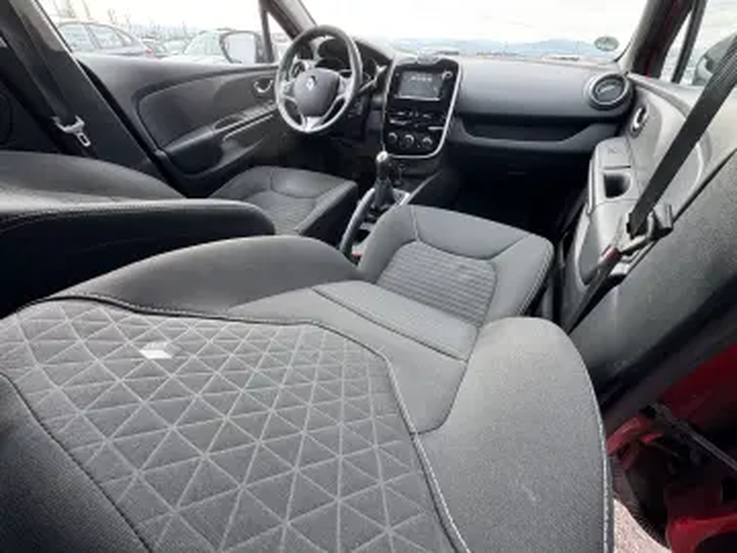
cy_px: 276
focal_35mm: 14
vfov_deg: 85.7
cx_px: 368
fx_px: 298
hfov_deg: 102.1
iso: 125
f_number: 2.2
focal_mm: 2.22
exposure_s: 1/99
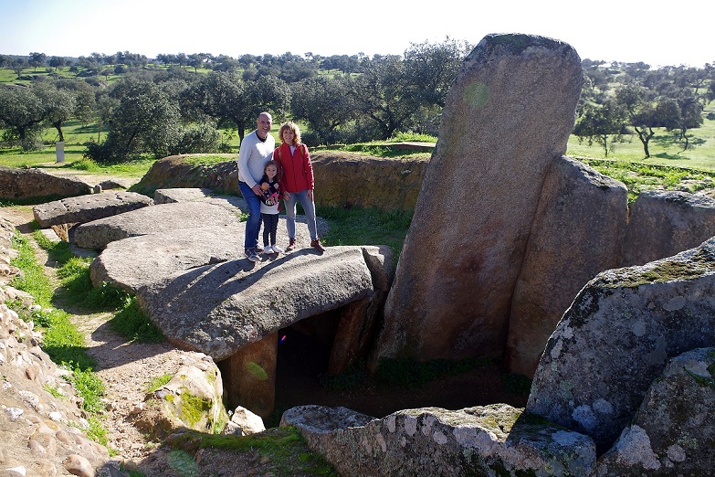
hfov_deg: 67.4
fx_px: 536
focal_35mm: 27
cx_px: 358
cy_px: 238
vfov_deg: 47.9
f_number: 7.1
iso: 100
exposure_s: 1/100
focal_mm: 18
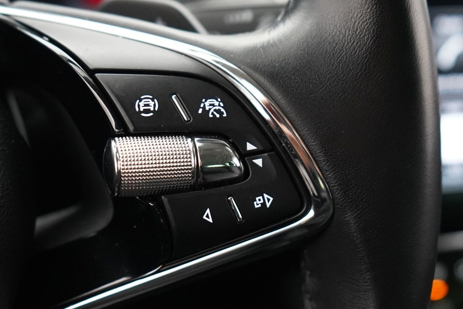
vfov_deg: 23.0
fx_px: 759
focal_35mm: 59
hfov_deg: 33.9
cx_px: 258
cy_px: 143
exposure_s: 1/60
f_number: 3.5
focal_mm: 28
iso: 5000
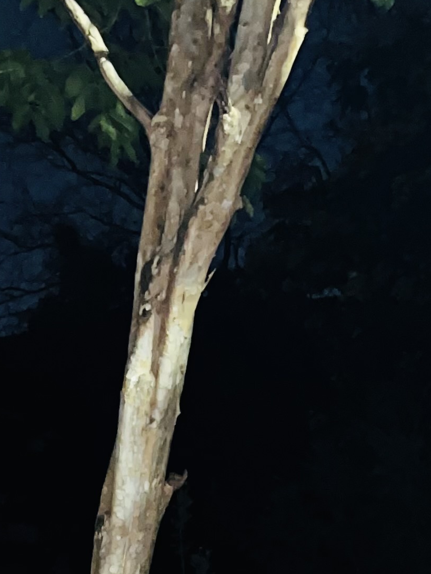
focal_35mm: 96
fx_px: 1594
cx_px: -247
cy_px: 910
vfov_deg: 17.8
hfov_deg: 14.2
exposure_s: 1/9
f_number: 1.6
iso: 320
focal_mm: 5.1
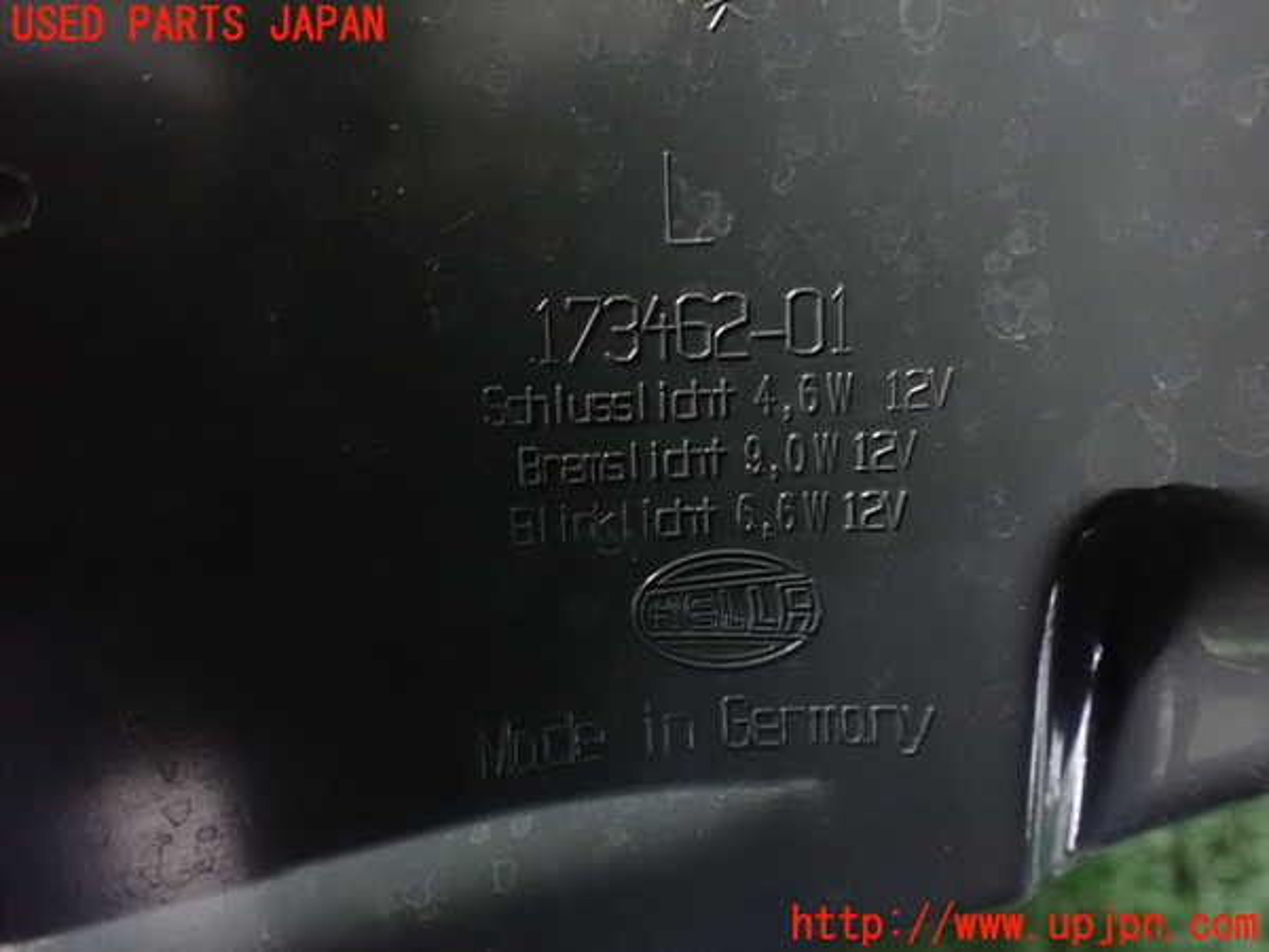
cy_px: 476
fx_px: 1100
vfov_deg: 46.8
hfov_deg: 60.0
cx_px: 634
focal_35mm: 30
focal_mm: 5.4
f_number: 2.3
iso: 1600
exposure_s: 1/20
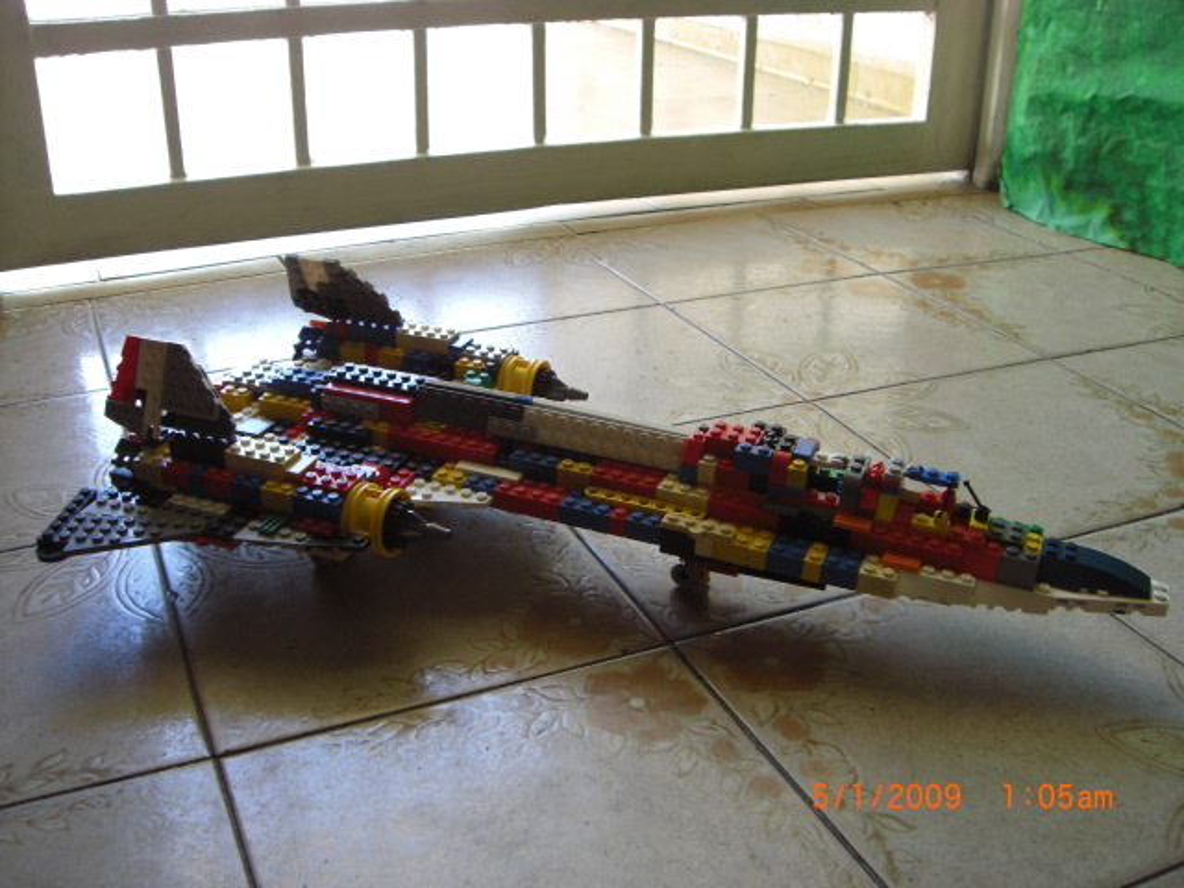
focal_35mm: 38
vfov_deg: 37.7
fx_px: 1300
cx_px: 592
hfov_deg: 49.0
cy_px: 444
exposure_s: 1/60
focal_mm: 6.2
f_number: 2.7
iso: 100
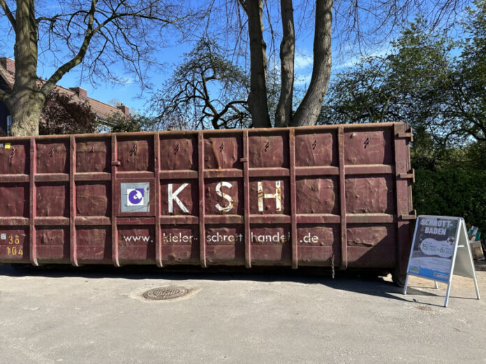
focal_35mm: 24
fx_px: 337
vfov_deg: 56.8
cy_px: 182
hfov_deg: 71.6
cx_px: 243
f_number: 1.78
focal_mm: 6.86
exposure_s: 1/1949
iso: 80
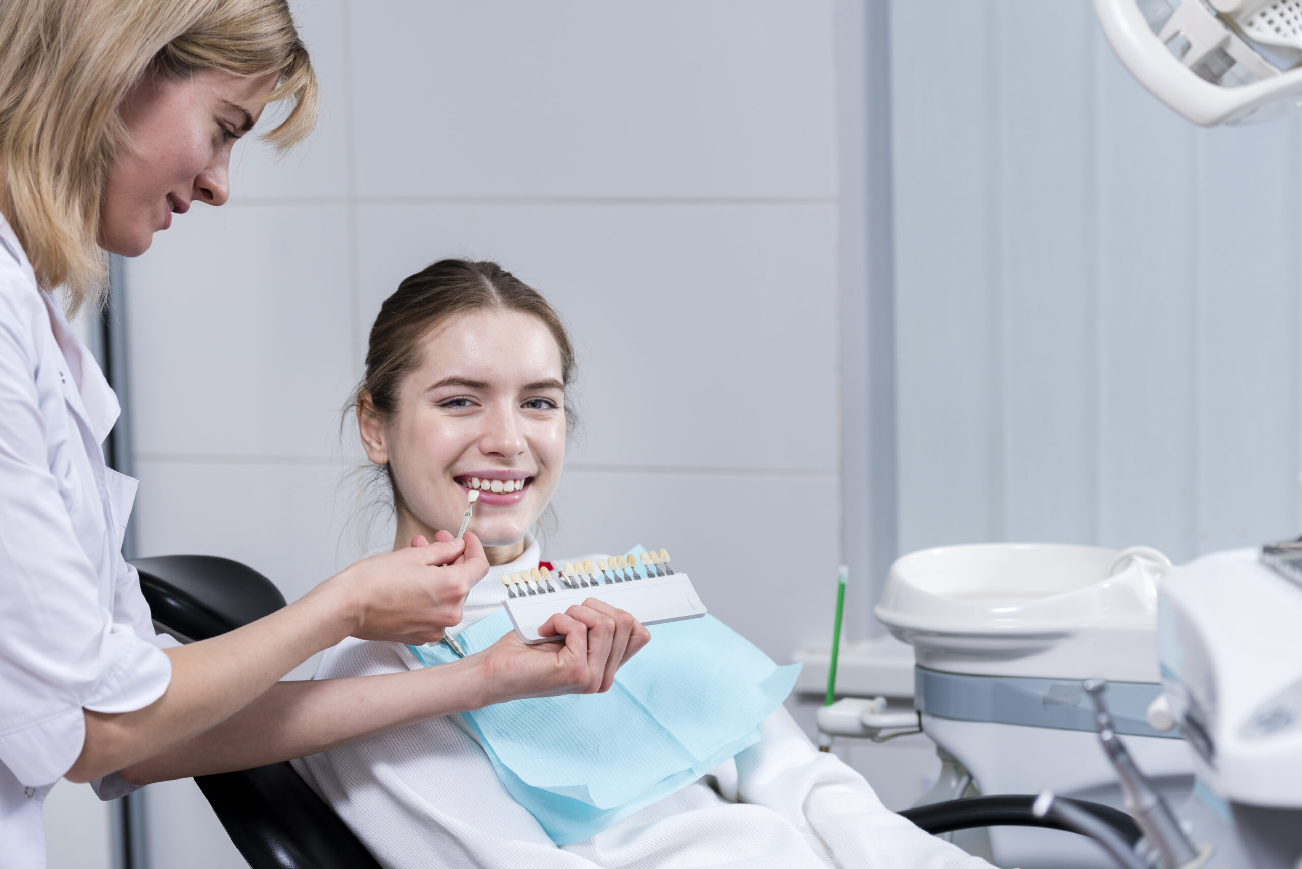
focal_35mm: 102
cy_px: 434
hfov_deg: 20.0
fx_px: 3690
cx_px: 651
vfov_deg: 13.4
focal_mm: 102
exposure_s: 1/160
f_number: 4
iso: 200
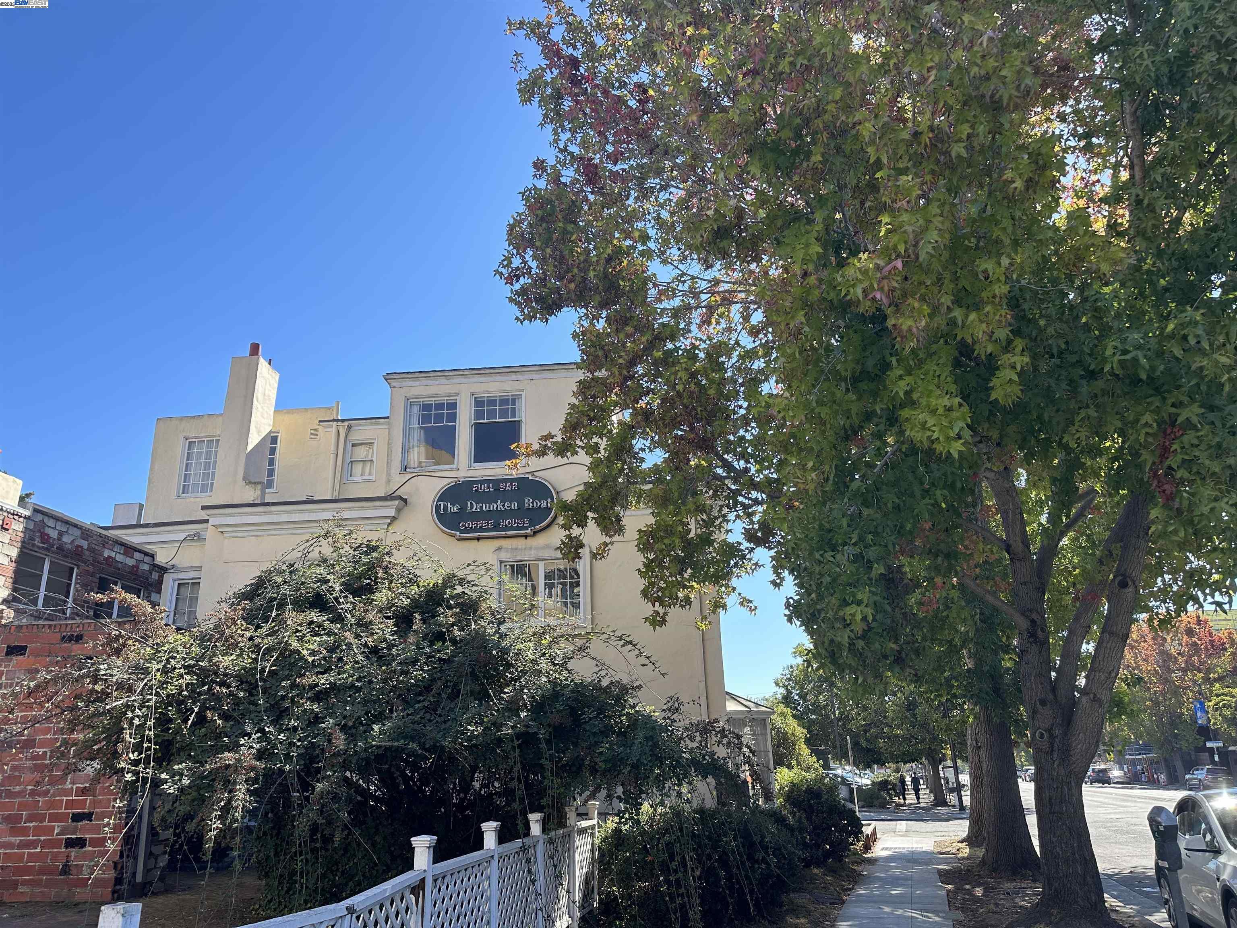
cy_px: 464
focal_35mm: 24
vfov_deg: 56.8
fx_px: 858
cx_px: 618
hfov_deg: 71.6
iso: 80
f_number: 1.78
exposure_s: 1/1321
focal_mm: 6.86
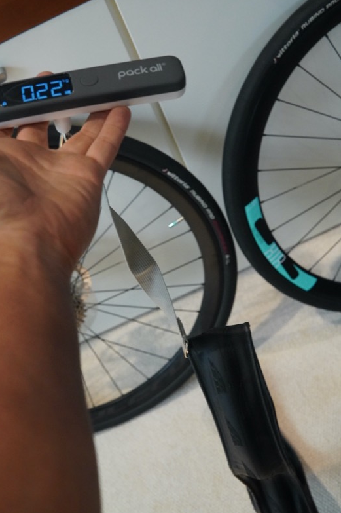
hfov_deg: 29.2
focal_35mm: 46
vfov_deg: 42.8
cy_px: 260
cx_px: 167
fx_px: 654
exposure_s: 1/50
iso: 5000
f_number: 6.3
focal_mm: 30
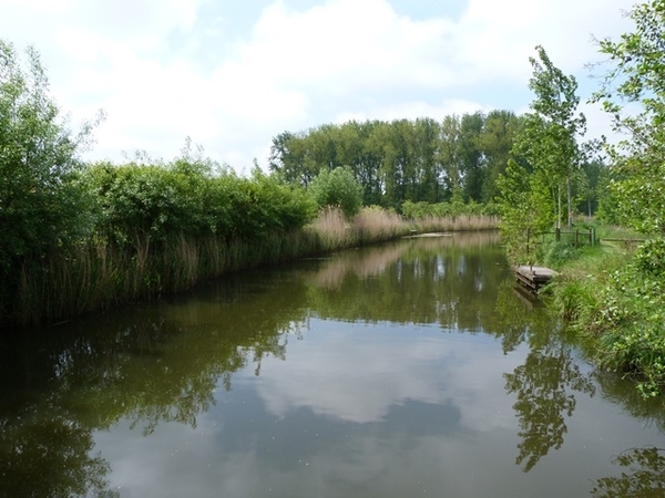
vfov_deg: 54.9
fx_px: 480
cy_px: 249
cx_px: 332
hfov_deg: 69.4
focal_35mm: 25
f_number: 5
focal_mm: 4.5
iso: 80
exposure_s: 1/250
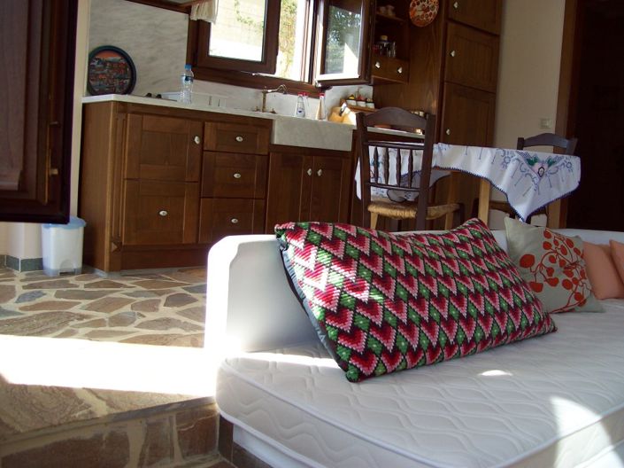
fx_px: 649
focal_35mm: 36
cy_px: 234
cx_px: 312
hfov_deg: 51.4
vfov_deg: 39.6
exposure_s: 1/115
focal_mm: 6
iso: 80
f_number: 2.7
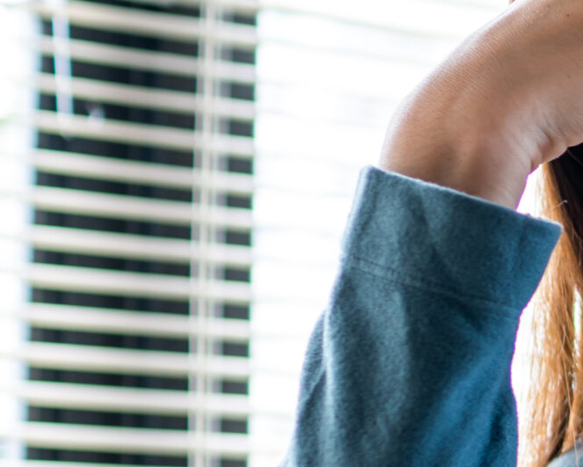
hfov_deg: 11.0
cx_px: 1089
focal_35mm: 163
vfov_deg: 9.4
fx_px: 2814
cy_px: 445
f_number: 2.5
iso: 100
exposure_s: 1/160
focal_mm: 30
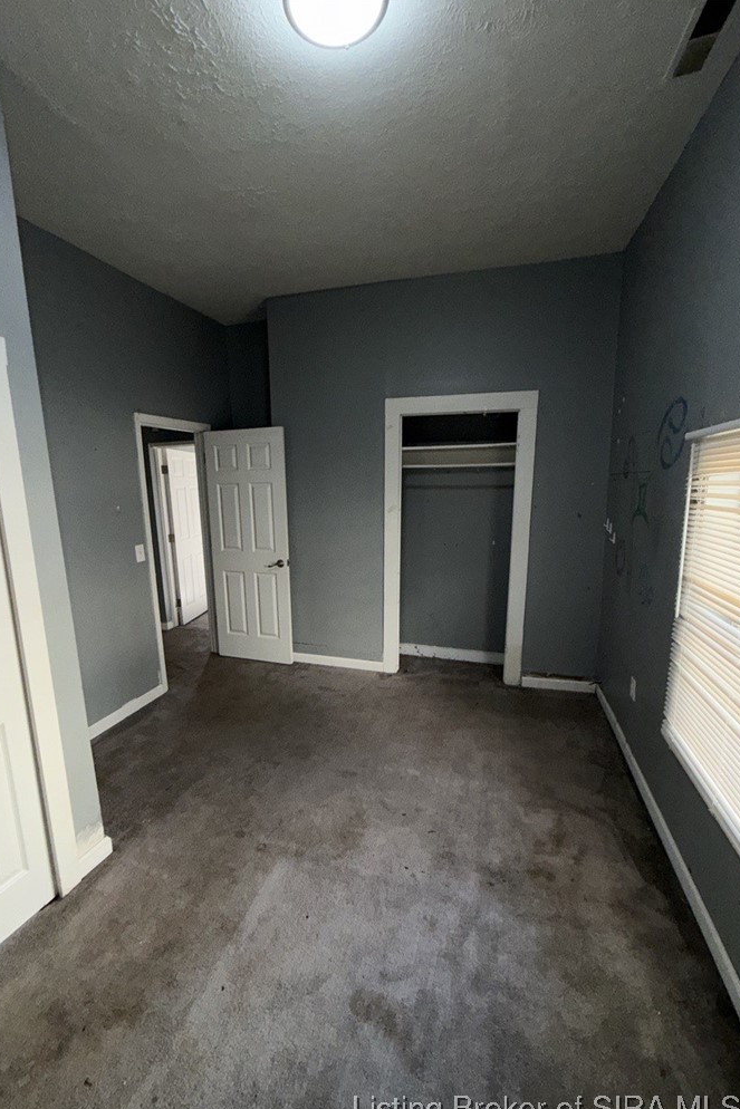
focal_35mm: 15
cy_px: 569
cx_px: 344
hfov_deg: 77.2
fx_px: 462
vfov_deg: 100.4
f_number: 2.2
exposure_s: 1/104
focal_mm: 2.22
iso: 80
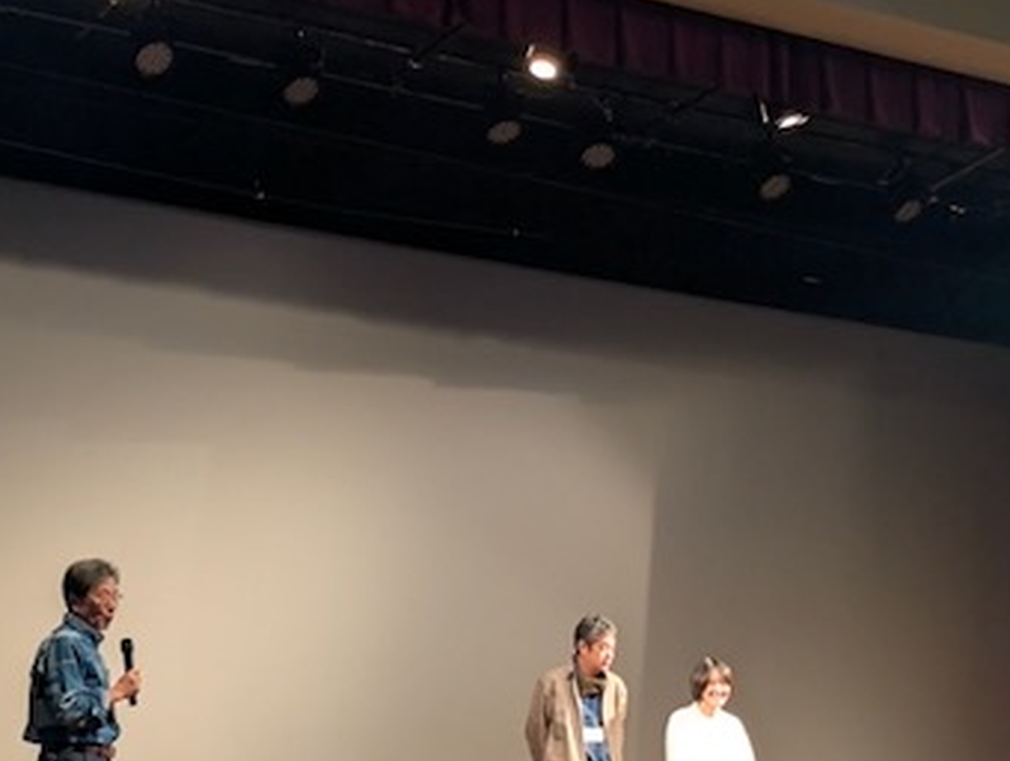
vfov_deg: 20.5
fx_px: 2104
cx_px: 532
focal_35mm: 72
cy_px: 444
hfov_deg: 27.0
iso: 269
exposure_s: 1/40
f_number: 1.89
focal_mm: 5.43
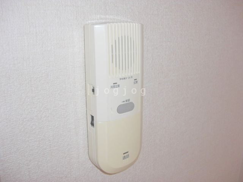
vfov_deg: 37.7
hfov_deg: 49.0
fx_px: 267
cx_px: 122
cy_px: 91
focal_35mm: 38
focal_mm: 7.9
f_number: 2.8
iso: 80
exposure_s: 1/60
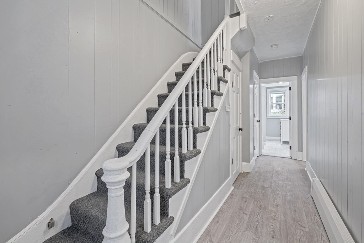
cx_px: 182
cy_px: 122
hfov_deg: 96.7
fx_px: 162
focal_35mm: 16
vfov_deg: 73.8
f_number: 11
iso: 320
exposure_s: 4
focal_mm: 16
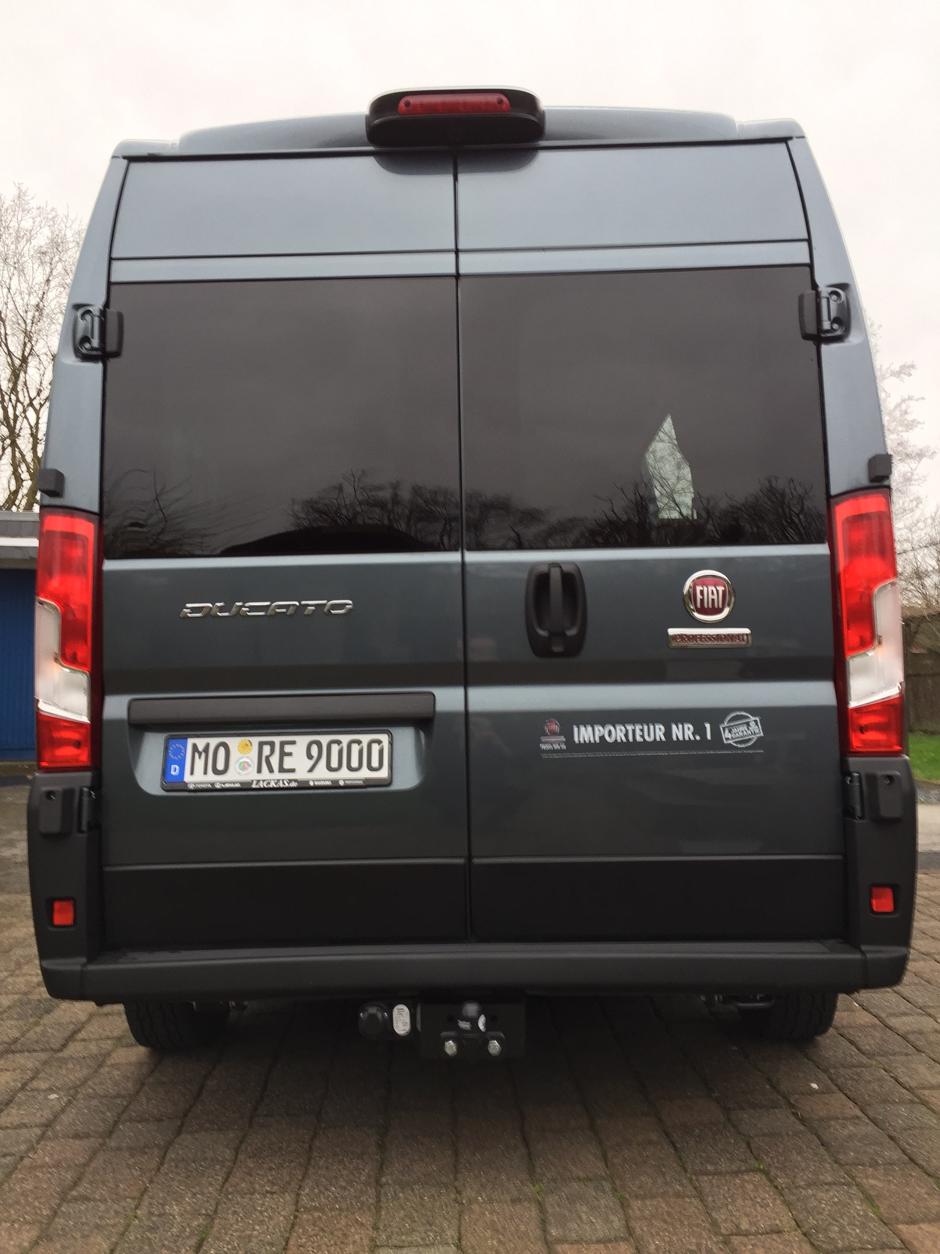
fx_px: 1050
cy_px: 627
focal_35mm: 29
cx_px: 470
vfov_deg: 61.7
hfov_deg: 48.2
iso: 40
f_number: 2.2
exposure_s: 1/50
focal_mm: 4.15
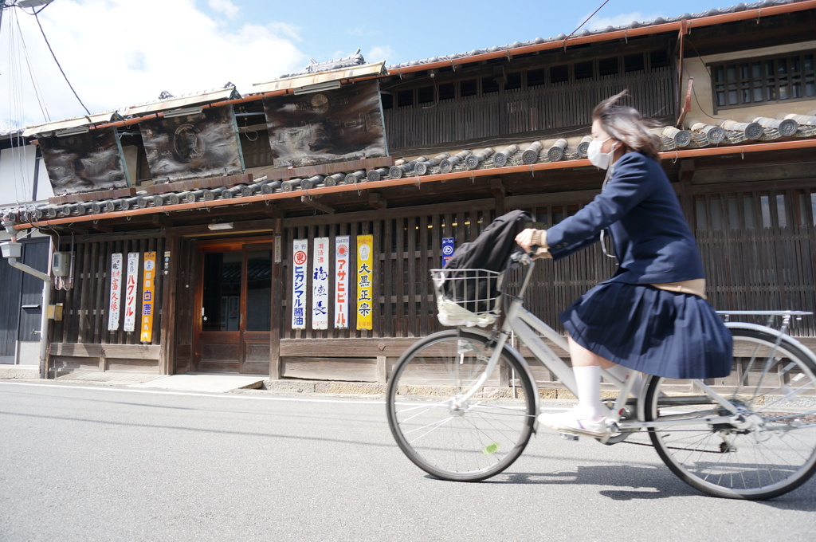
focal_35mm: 24
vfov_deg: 53.0
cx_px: 408
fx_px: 543
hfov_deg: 73.8
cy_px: 271
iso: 100
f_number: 3.5
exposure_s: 1/500
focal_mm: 16
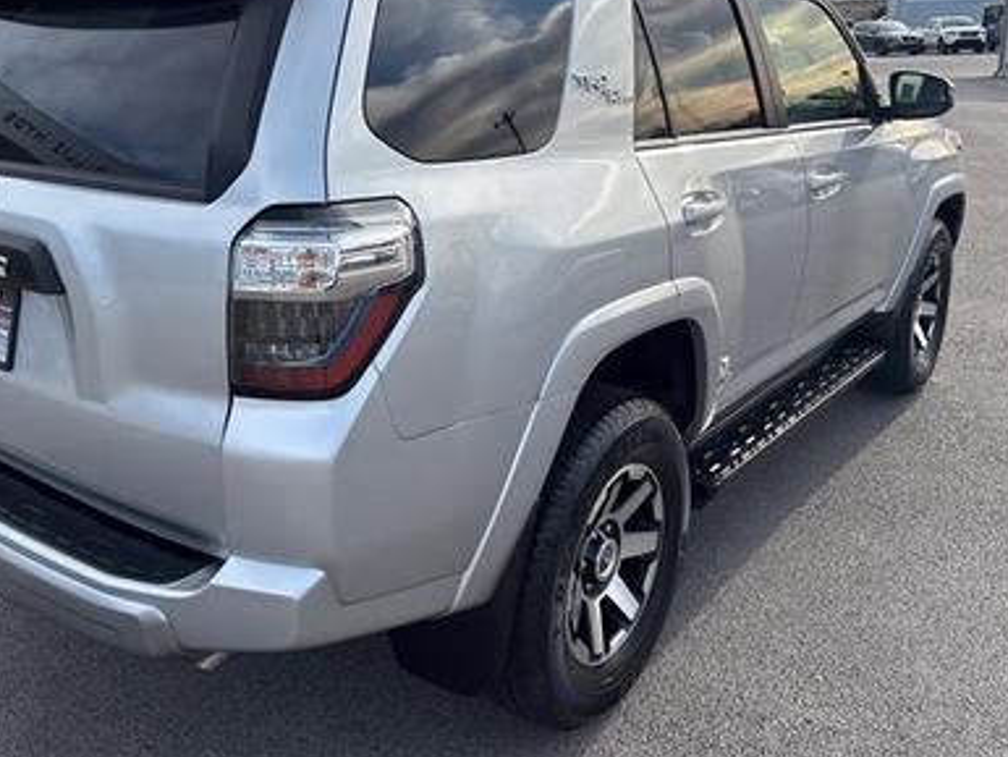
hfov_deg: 53.2
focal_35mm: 34
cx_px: 359
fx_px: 990
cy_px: 288
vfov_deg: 41.5
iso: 50
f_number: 1.6
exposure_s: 1/1364
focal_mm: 5.96
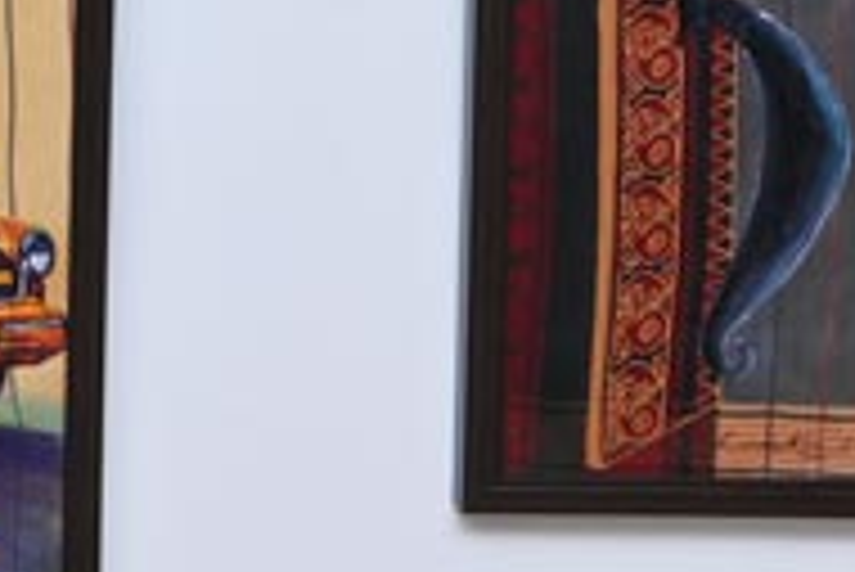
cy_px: -383
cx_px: -490
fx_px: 3708
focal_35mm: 156
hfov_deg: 12.4
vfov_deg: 8.5
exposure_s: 1/100
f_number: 5
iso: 100
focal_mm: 22
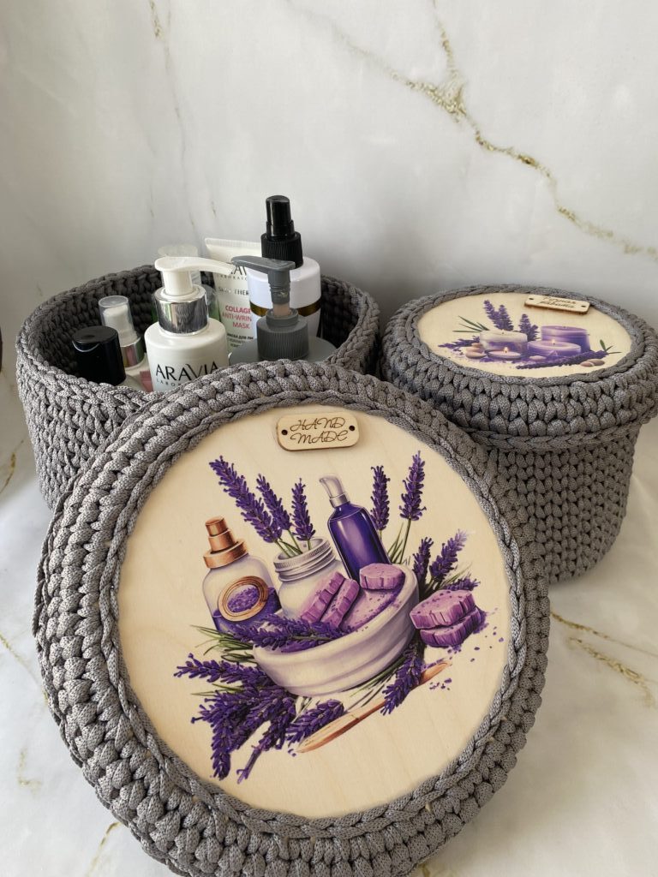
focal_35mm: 26
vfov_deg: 67.3
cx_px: 329
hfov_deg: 53.1
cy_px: 438
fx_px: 659
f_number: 1.8
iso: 64
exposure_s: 1/122
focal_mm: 4.25
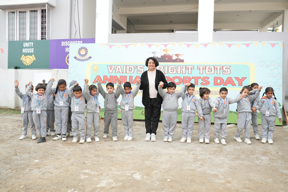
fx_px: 224
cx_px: 144
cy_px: 96
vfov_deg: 46.4
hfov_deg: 65.5
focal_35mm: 28
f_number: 3.2
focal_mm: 28
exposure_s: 1/800
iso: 320
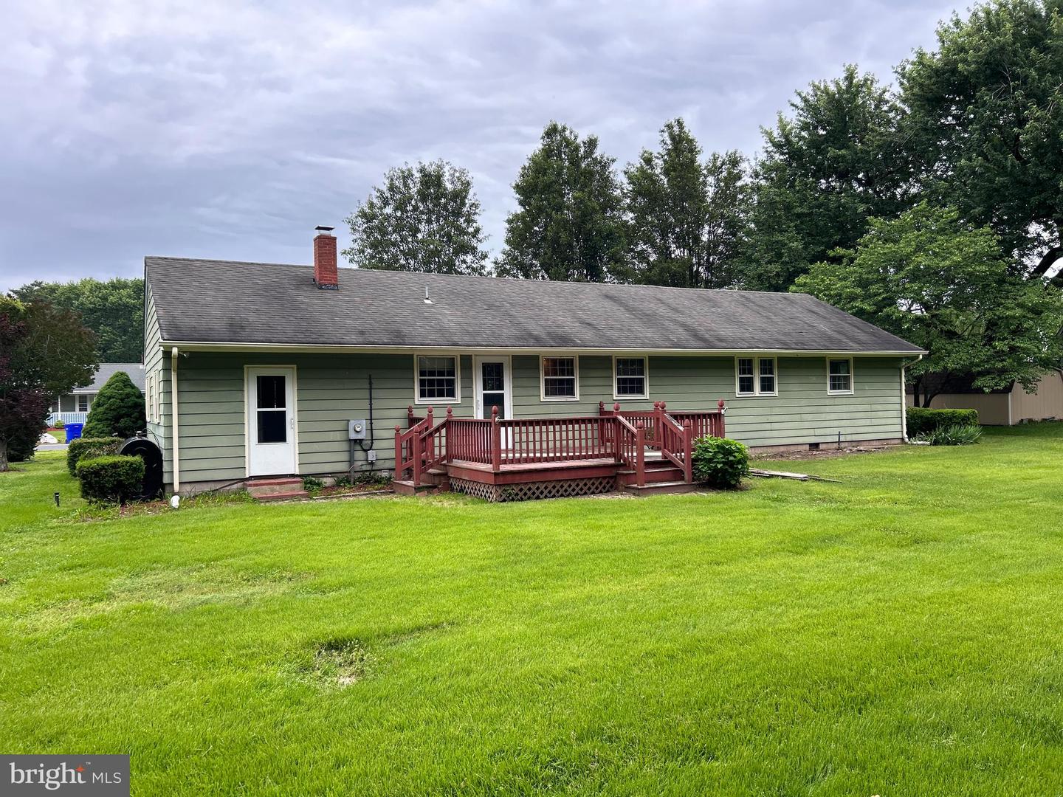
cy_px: 398
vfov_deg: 53.1
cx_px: 532
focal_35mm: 26
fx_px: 798
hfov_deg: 67.3
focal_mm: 5.7
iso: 40
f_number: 1.5
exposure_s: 1/127
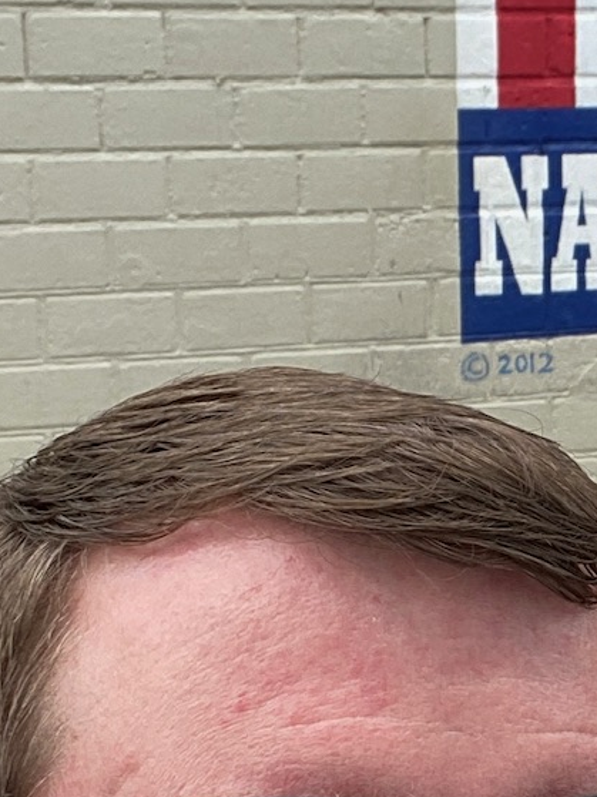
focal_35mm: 110
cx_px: 767
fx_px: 2530
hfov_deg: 13.0
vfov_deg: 17.8
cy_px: 579
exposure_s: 1/143
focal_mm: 2.71
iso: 25
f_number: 2.2
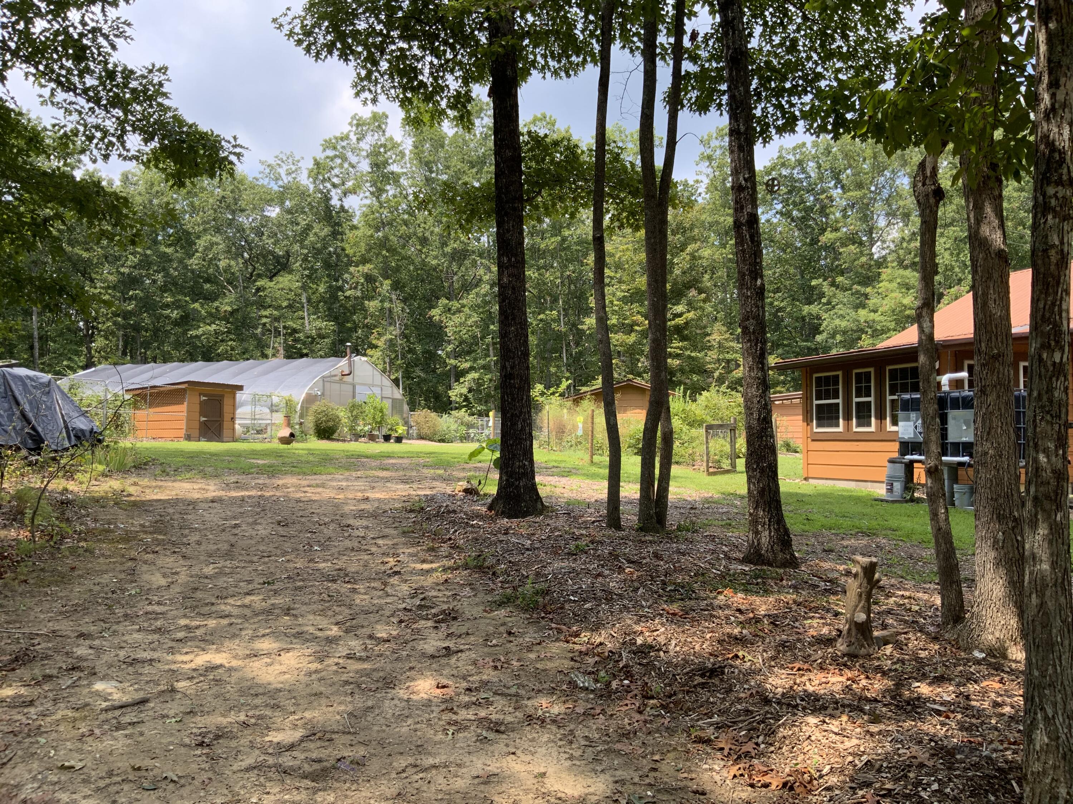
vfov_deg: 48.2
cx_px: 536
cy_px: 402
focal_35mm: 29
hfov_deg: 61.7
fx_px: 899
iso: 16
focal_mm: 3
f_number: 1.8
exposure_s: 1/504
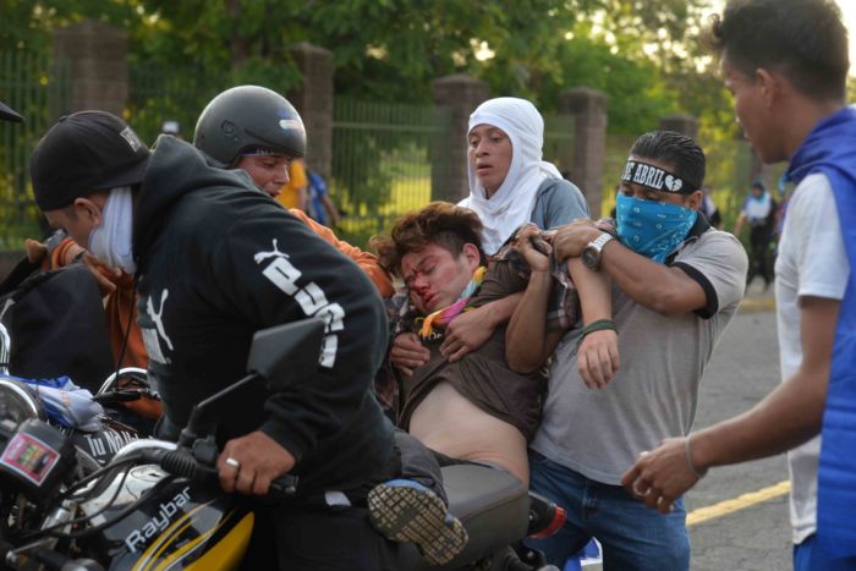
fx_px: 1665
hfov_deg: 28.8
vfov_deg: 19.5
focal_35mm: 70
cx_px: 428
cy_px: 286
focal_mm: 70
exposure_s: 1/250
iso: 200
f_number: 5
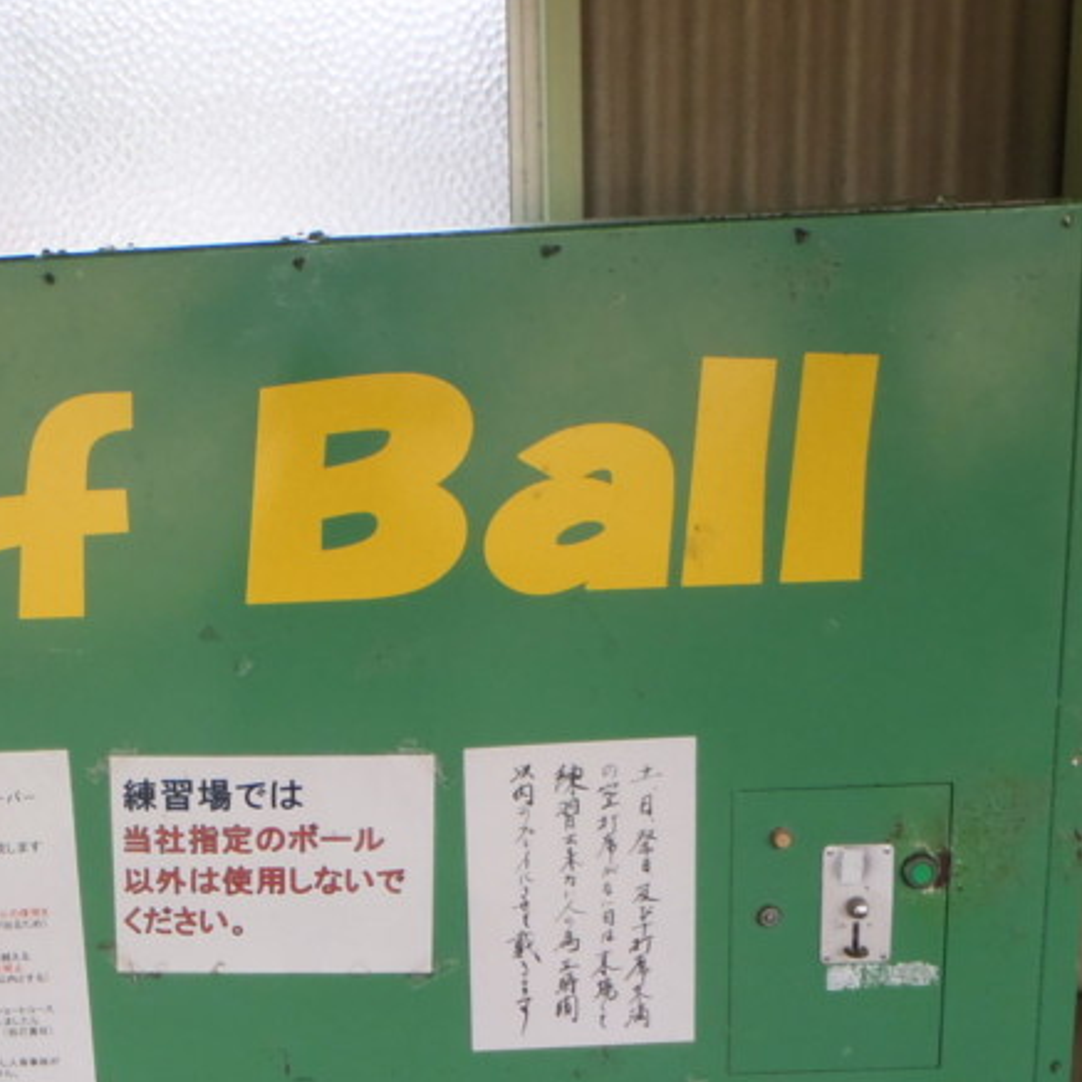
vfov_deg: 28.7
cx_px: 253
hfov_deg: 29.0
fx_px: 2051
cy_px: 906
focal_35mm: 58
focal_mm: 5
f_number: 3.5
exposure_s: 1/50
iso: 100
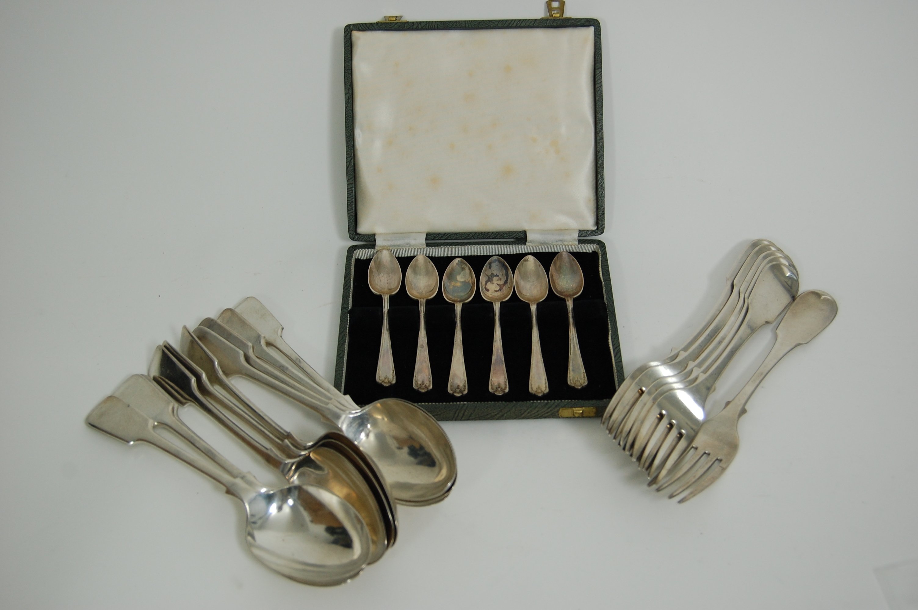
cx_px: 459
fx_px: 1146
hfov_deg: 43.6
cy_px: 305
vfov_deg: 29.8
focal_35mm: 45
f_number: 5
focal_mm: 30
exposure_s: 1/100
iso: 400
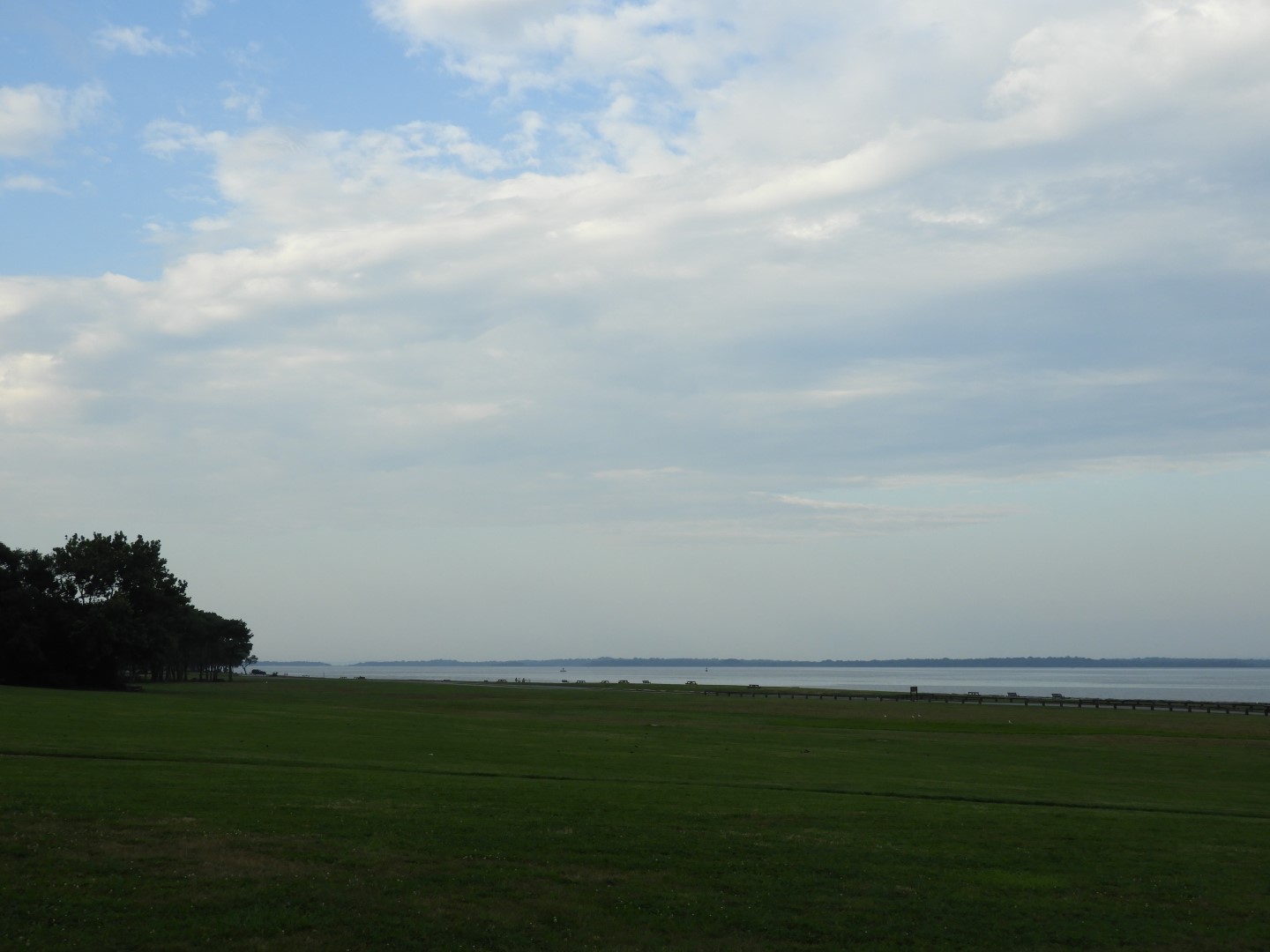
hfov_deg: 46.8
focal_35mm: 40
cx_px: 635
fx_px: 1468
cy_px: 476
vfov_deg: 36.0
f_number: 3.8
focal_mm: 7.2
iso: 100
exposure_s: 1/400
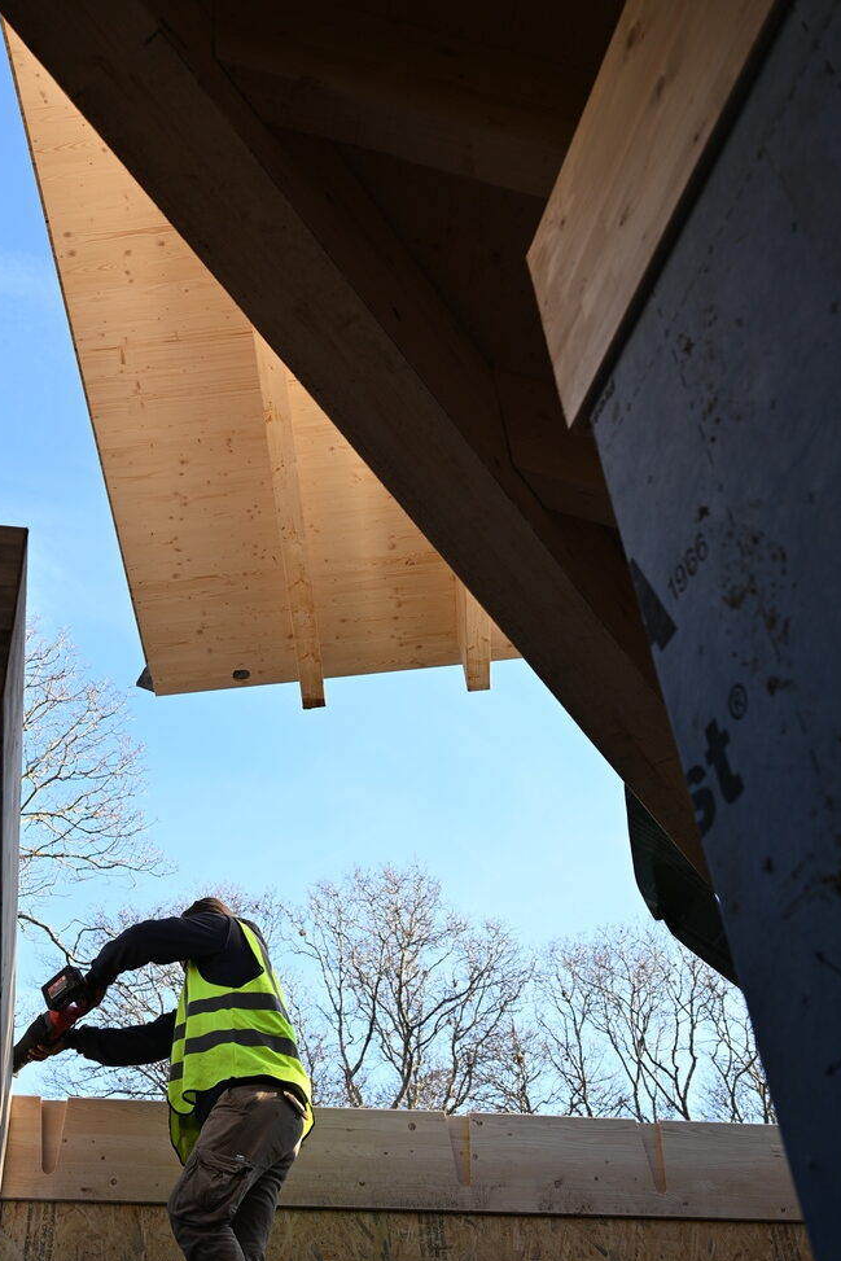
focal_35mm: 37
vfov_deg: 51.5
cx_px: 236
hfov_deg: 35.3
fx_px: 1296
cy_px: 505
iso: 100
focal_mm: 24
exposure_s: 1/200
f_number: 4.5
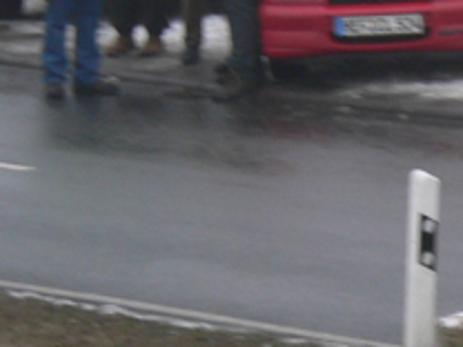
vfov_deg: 1.7
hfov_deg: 2.3
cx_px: 556
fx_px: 11396
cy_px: 423
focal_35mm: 852
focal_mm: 36.7
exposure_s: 1/50
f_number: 7.3
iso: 80
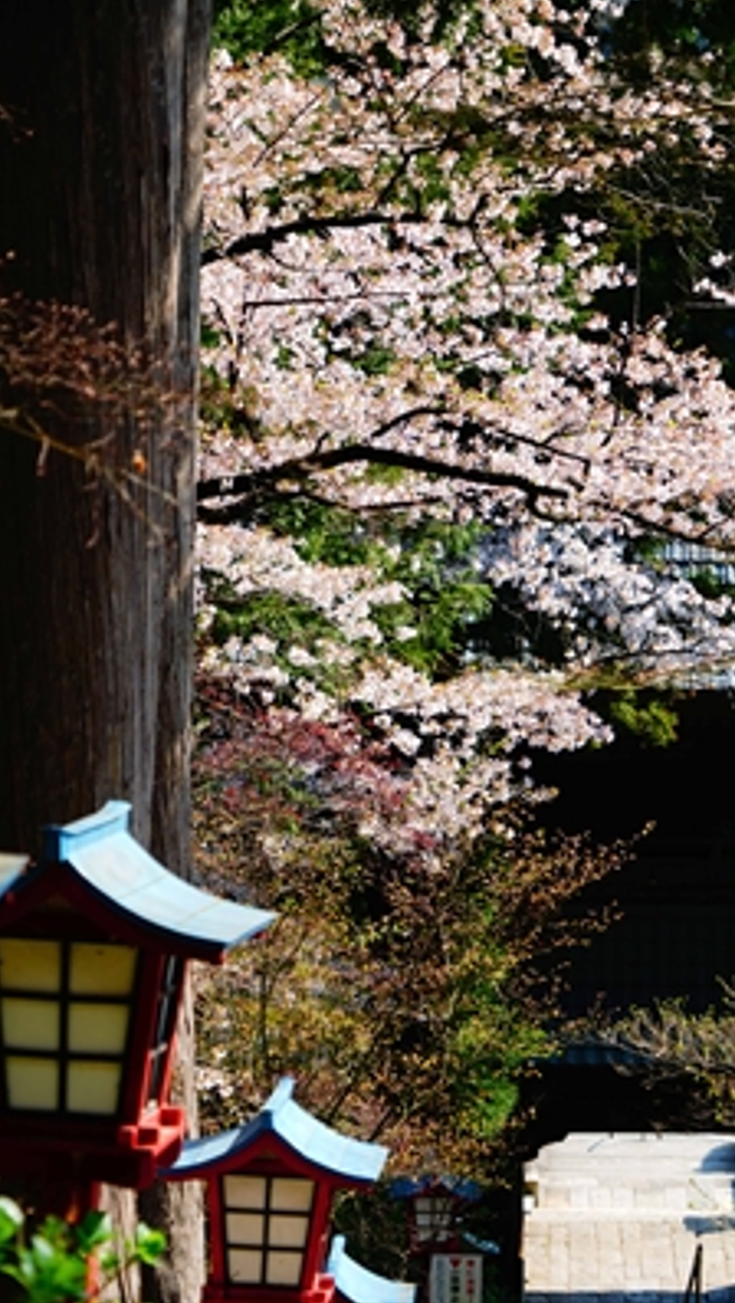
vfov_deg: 15.9
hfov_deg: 9.0
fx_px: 4667
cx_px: 418
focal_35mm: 135
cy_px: 650
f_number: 5.6
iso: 50
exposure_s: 1/90
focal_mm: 128
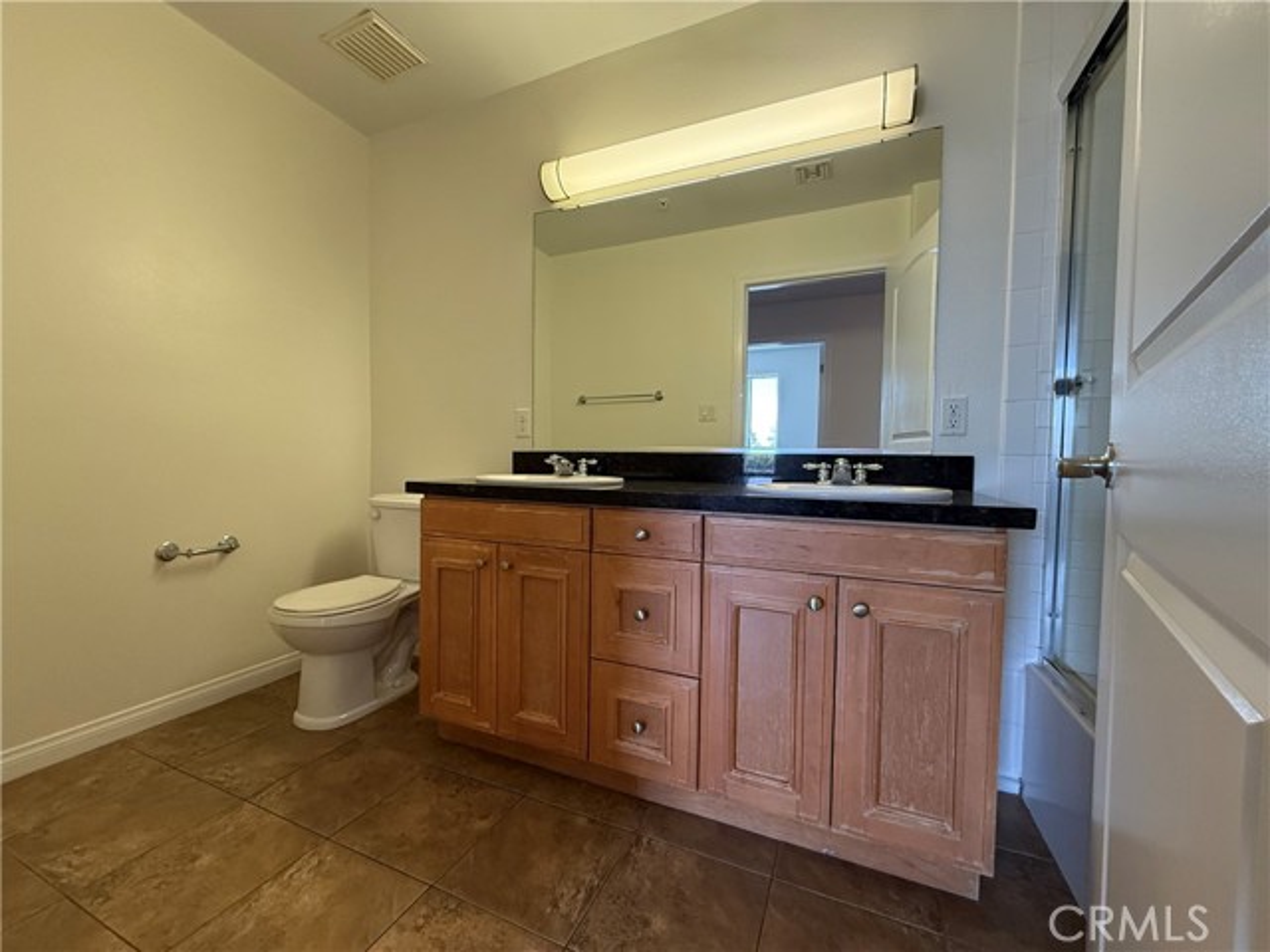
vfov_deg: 85.7
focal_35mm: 14
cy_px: 476
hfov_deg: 102.1
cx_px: 635
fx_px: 514
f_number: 2.2
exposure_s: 1/120
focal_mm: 2.22
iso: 320
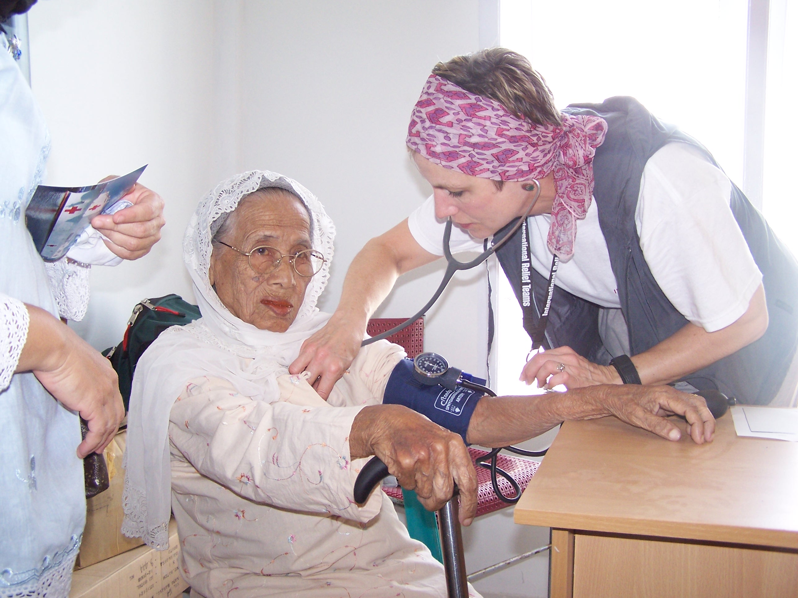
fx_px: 876
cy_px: 299
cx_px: 399
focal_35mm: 38
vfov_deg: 37.7
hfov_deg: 49.0
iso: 140
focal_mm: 6.3
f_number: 2.8
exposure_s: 1/90
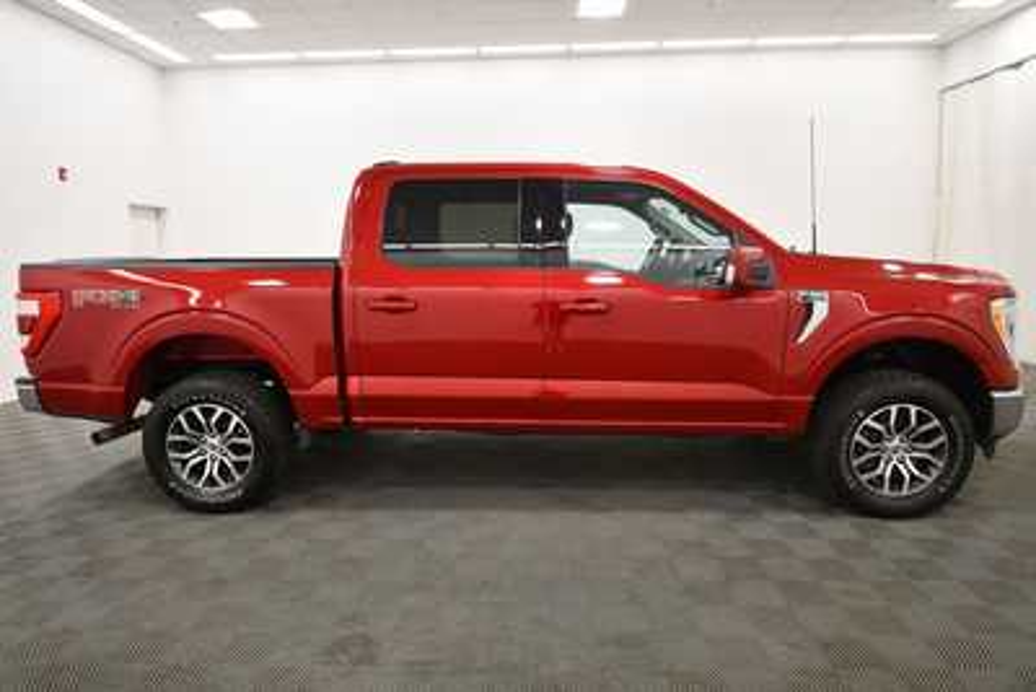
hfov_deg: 81.2
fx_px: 605
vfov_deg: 59.5
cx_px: 518
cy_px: 346
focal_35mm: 21
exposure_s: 1/125
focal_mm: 14
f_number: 5
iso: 900
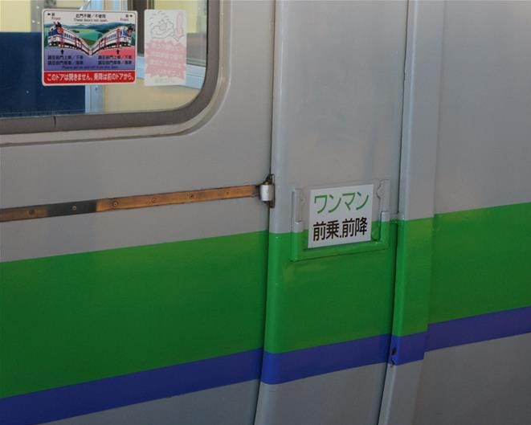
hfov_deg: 20.6
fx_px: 1462
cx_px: 321
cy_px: 213
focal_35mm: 93
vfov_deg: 16.5
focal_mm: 55
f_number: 5.6
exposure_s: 1/25
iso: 1600
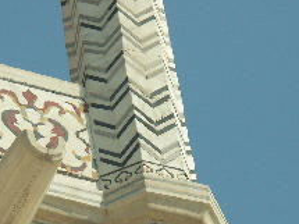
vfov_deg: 3.0
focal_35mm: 493
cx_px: 13
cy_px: 225
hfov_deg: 4.0
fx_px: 4256
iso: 100
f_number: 7.1
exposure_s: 1/640
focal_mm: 50.27
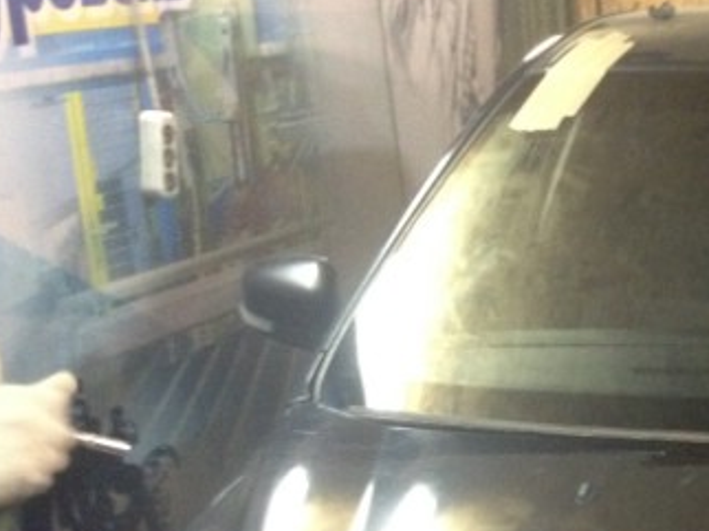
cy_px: 555
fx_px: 1781
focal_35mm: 87
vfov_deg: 16.5
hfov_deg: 21.0
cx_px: 857
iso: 400
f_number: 2.4
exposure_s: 1/15
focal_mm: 4.28
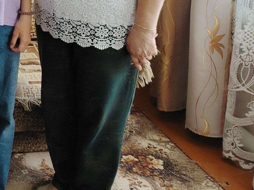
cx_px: -105
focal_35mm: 70
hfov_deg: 23.4
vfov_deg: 18.8
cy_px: -83
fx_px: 513
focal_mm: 5.25
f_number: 1.75
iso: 141
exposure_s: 1/50
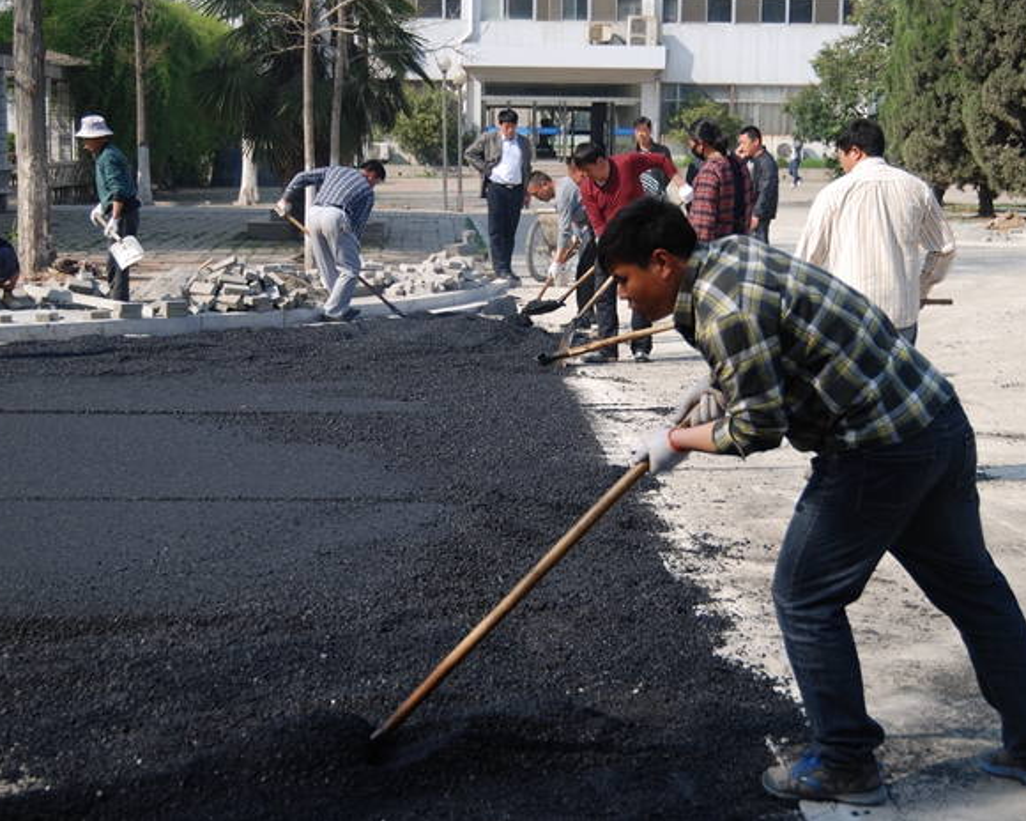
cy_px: 408
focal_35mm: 77
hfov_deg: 24.9
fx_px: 2325
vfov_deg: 20.0
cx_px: 563
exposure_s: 1/400
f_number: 6.3
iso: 125
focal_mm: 45
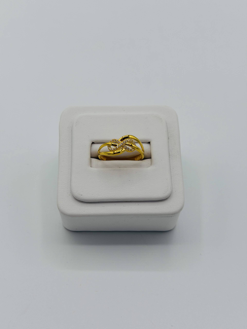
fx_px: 457
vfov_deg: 39.7
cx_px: 124
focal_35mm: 48
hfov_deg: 30.3
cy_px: 164
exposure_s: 1/4329
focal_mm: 6.76
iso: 64
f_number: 1.78
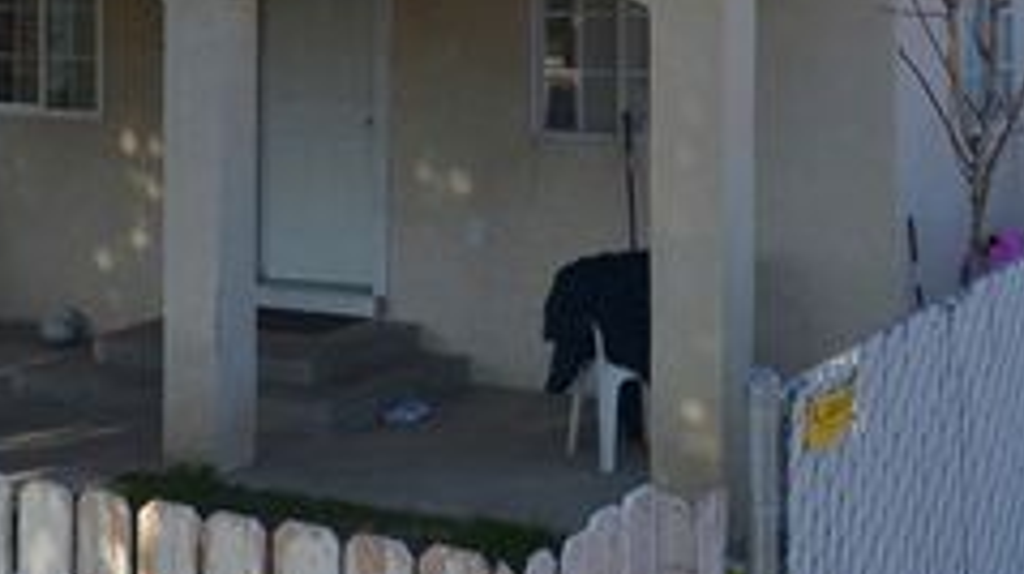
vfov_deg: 14.8
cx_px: 553
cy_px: -88
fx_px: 2143
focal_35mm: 79
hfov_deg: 26.9
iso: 100
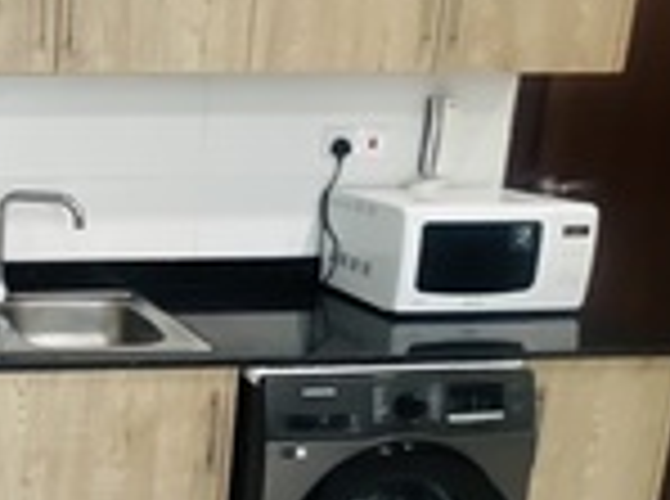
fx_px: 772
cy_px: 236
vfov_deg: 35.8
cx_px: -106
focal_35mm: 40
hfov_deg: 37.3
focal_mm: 1.57
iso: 200
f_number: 1.8
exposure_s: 1/50
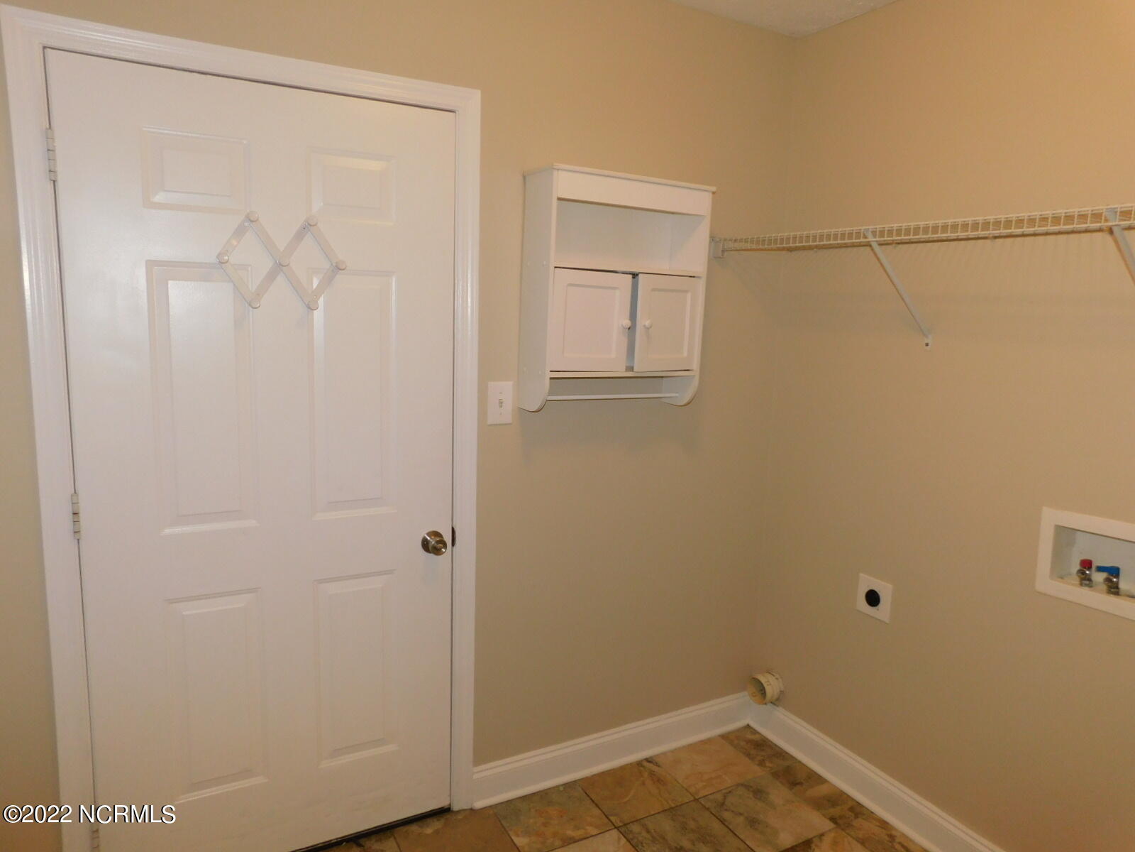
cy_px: 426
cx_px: 568
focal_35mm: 23
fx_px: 754
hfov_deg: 73.9
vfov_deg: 58.9
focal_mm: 4
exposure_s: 1/30
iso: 200
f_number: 3
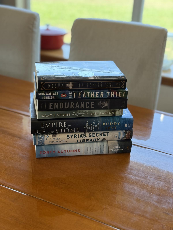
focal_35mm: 48
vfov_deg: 39.7
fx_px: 320
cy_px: 115
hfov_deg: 30.3
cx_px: 86
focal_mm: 6.76
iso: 125
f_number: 1.78
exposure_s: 1/120
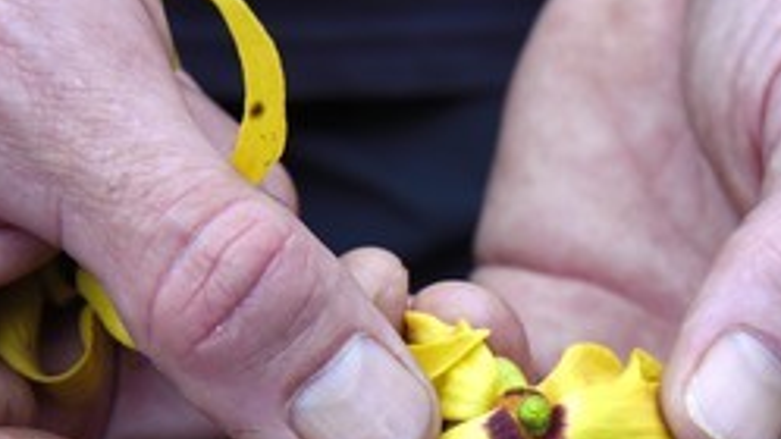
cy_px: 411
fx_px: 2050
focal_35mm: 99
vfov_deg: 12.1
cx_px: 467
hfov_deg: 21.5
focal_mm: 56
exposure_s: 1/100
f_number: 10
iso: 800
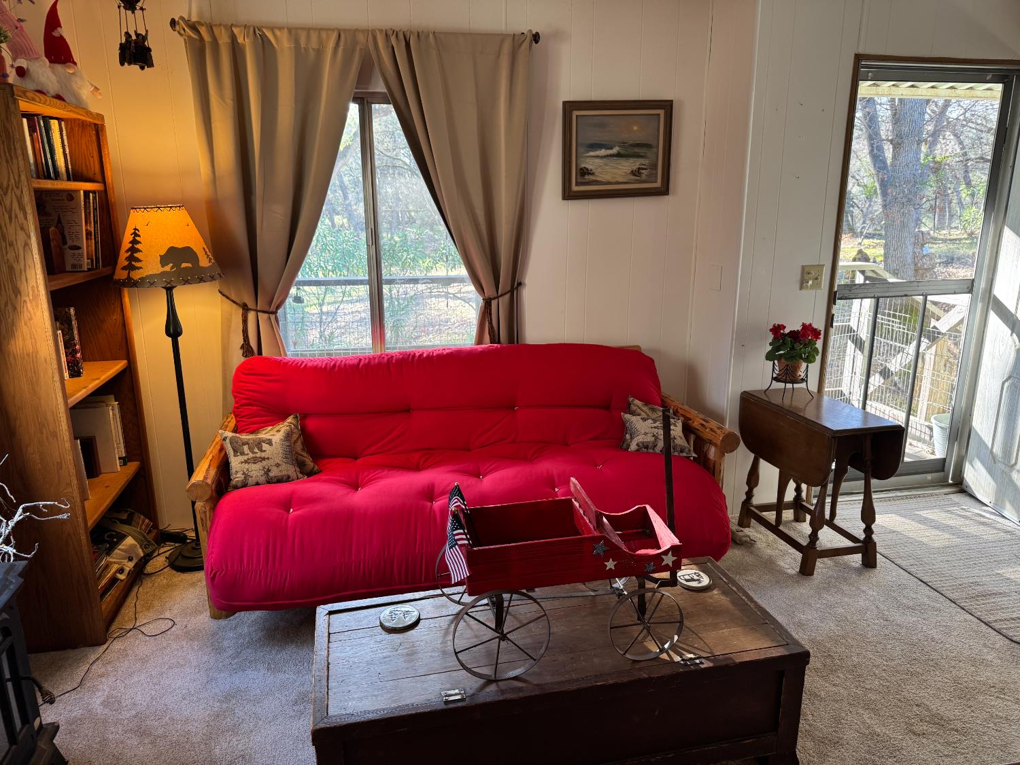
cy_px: 382
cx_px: 510
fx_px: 707
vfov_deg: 56.8
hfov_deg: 71.6
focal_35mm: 24
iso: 125
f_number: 1.78
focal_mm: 6.76
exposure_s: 1/60
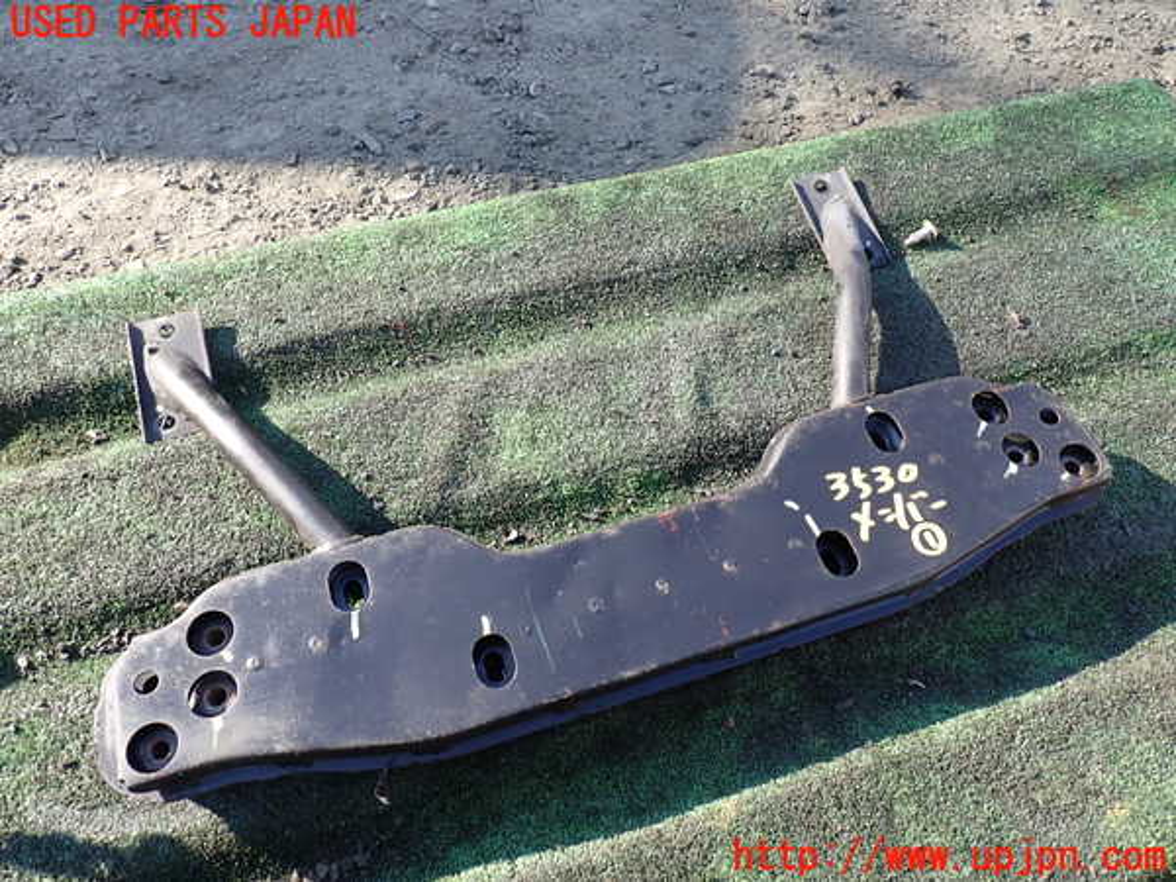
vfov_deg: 54.9
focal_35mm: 25
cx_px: 588
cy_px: 441
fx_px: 849
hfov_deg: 69.4
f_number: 2.8
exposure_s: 1/200
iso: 100
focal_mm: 4.5
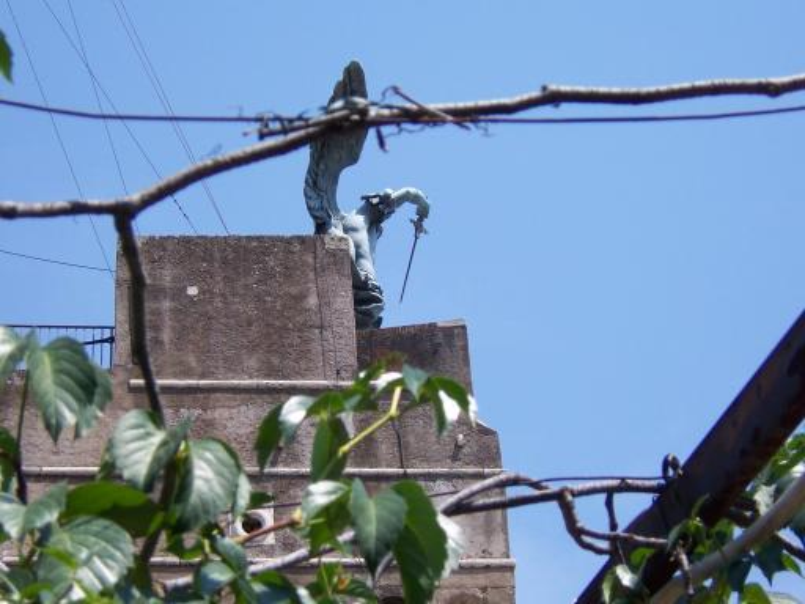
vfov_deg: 14.8
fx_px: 2326
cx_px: 402
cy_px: 302
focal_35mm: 100
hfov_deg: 19.6
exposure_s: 1/500
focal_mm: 16.6
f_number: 4.9
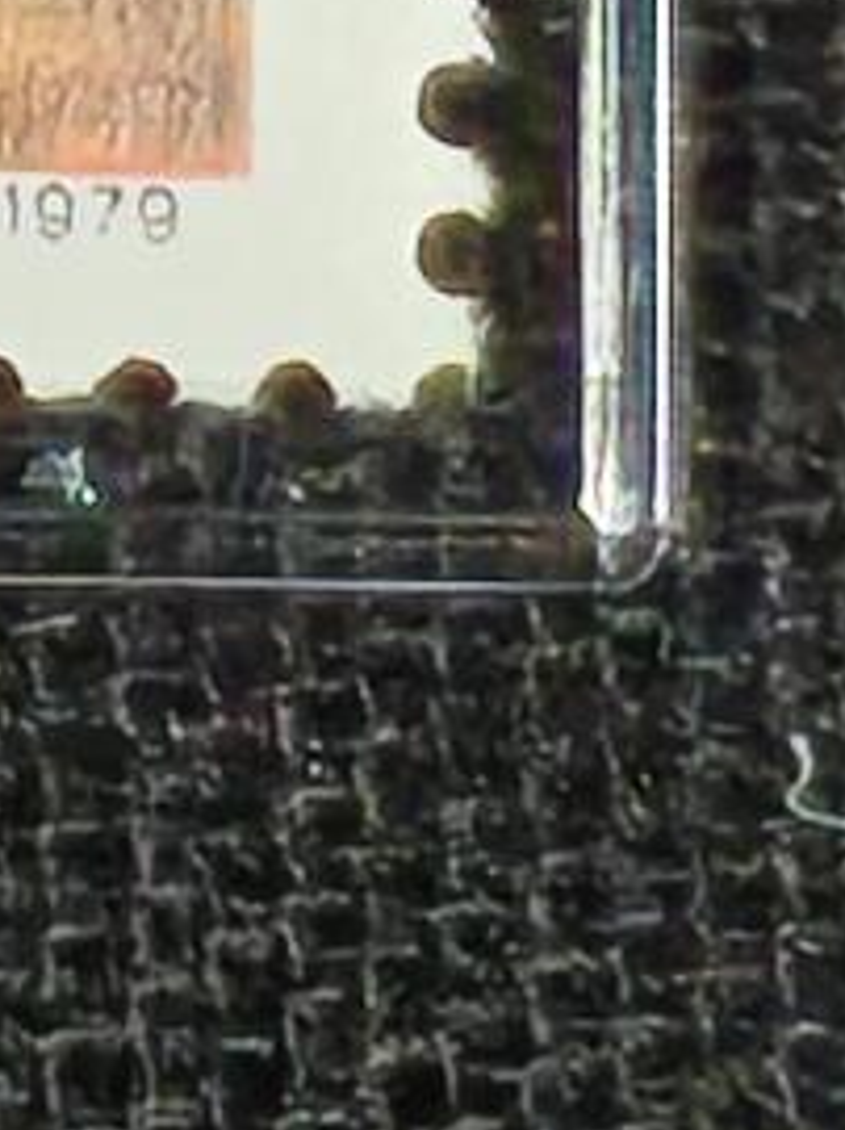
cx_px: -1305
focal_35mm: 861
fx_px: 28068
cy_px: -1954
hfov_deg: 1.7
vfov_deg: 2.3
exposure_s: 1/436
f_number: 1.5
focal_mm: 4.94
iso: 50
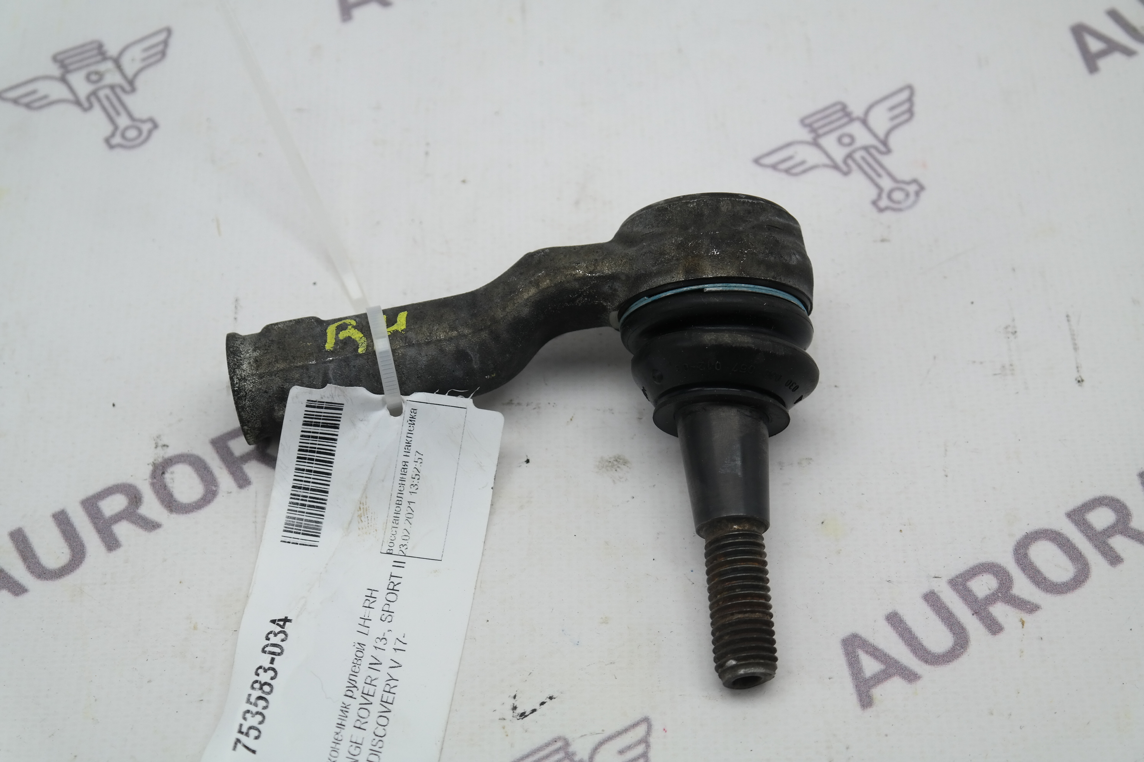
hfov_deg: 29.2
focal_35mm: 69
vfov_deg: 19.7
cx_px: 572
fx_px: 2192
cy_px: 381
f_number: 5
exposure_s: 1/80
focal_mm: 45
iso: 200
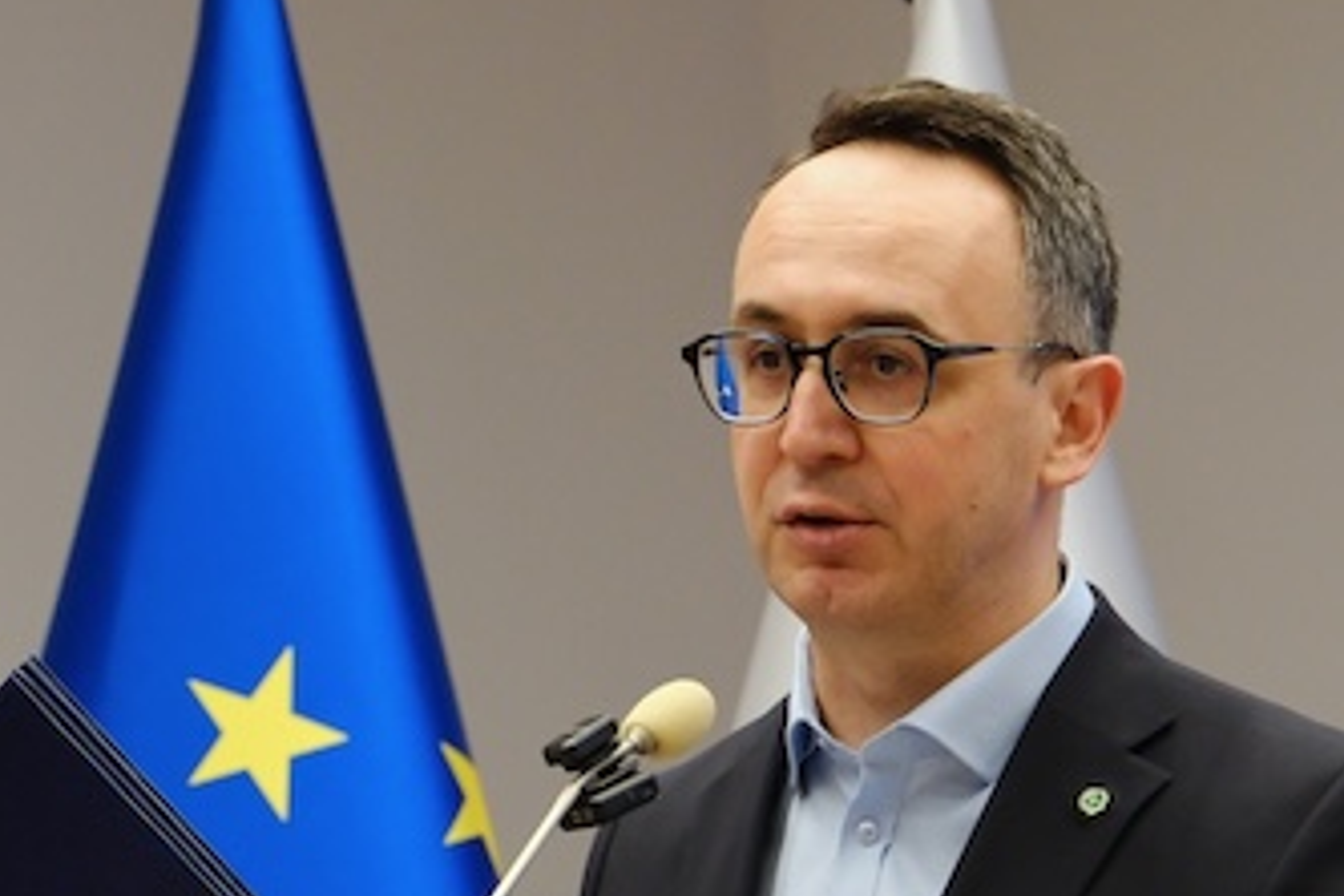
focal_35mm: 243
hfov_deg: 8.5
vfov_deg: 5.7
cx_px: 444
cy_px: 644
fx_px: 9071
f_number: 4.5
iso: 1250
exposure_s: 1/125
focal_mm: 67
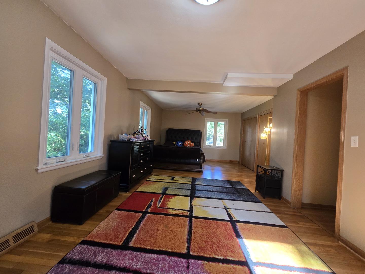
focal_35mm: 13
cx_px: 182
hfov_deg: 106.2
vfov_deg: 89.9
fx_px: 137
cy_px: 137
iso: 320
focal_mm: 2.2
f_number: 2.2
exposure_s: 1/60
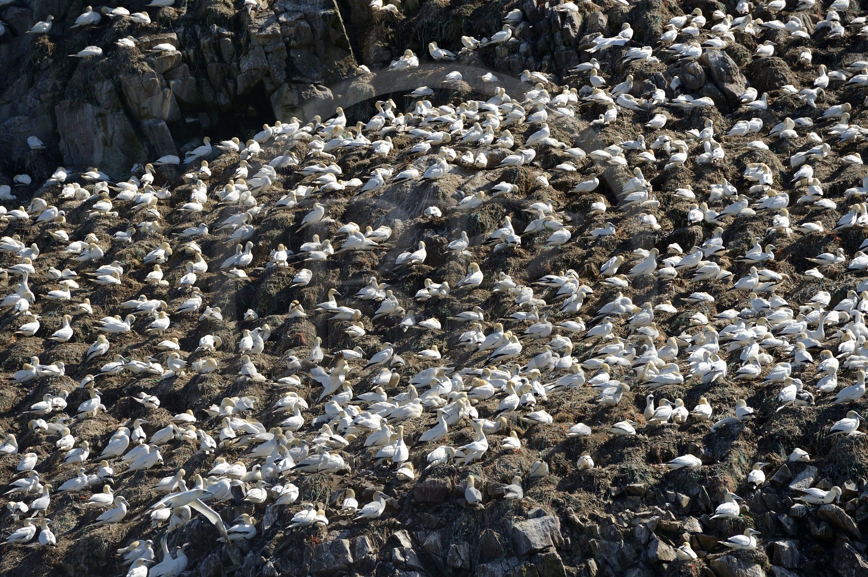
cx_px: 434
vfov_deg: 6.9
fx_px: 4818
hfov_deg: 10.3
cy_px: 288
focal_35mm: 200
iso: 400
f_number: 8
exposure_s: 1/1600
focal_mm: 200
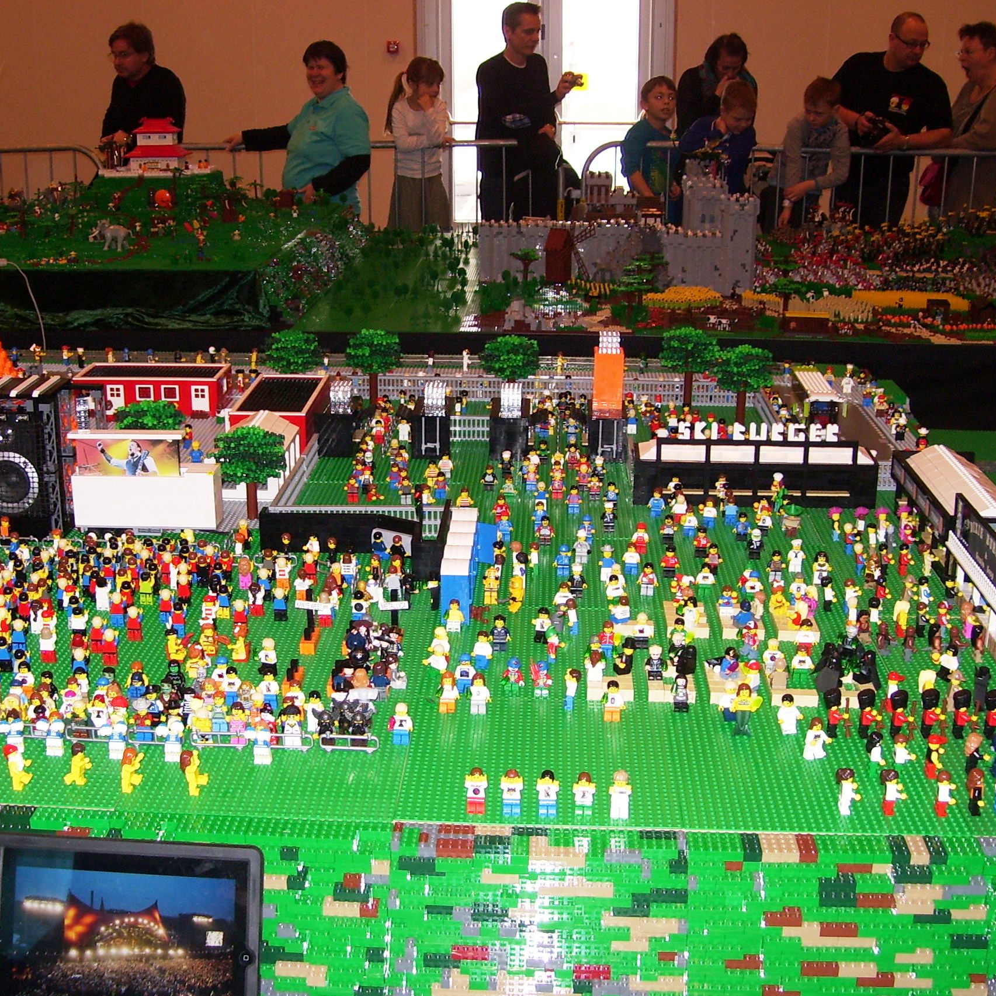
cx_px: 402
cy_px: 500
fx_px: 1400
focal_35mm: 43
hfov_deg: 39.0
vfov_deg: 39.2
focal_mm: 6
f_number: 2.7
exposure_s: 1/60
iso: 80
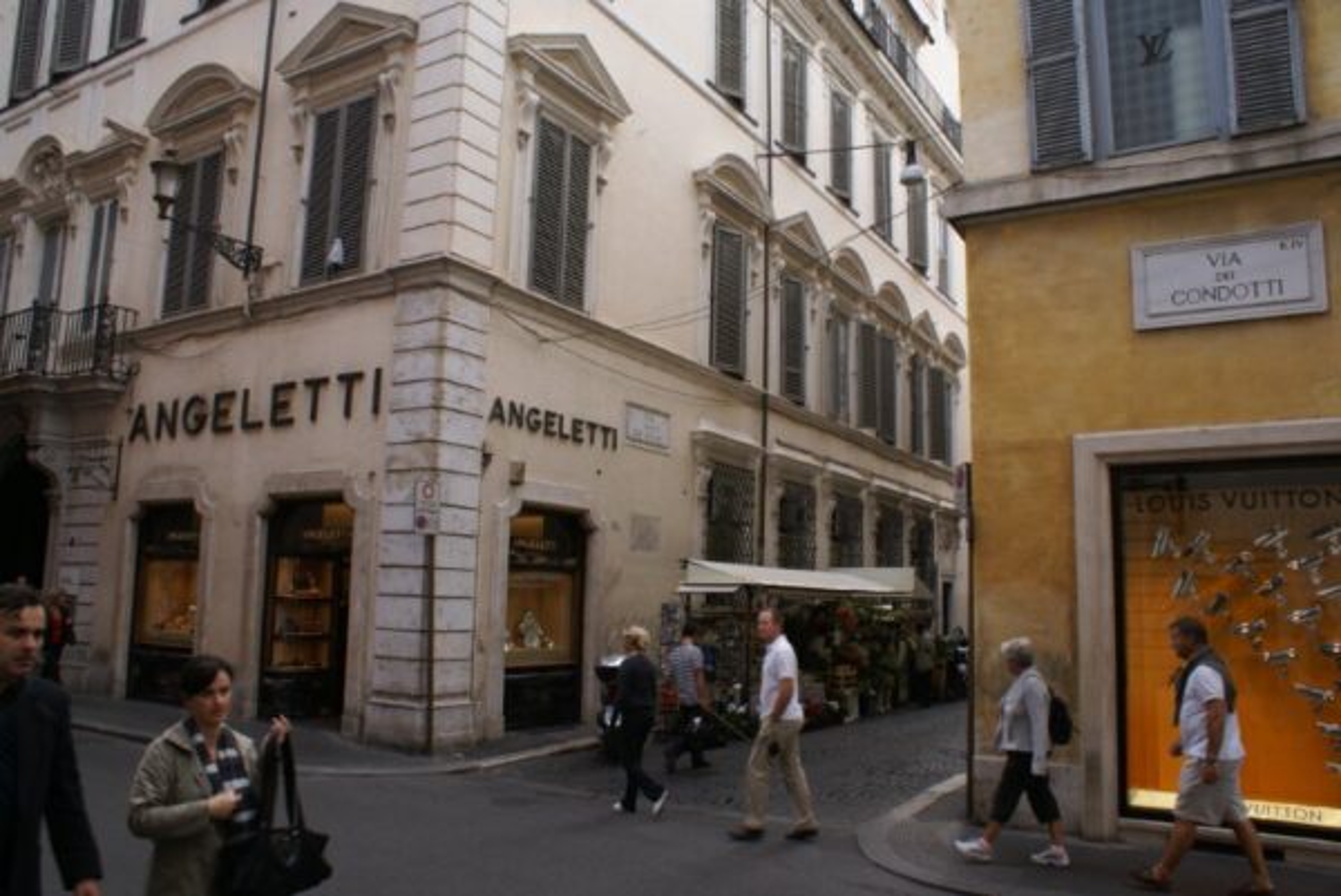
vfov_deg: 48.0
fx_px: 1006
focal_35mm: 27
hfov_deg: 67.3
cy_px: 448
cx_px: 670
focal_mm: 18
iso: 100
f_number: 7.1
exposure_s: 1/60
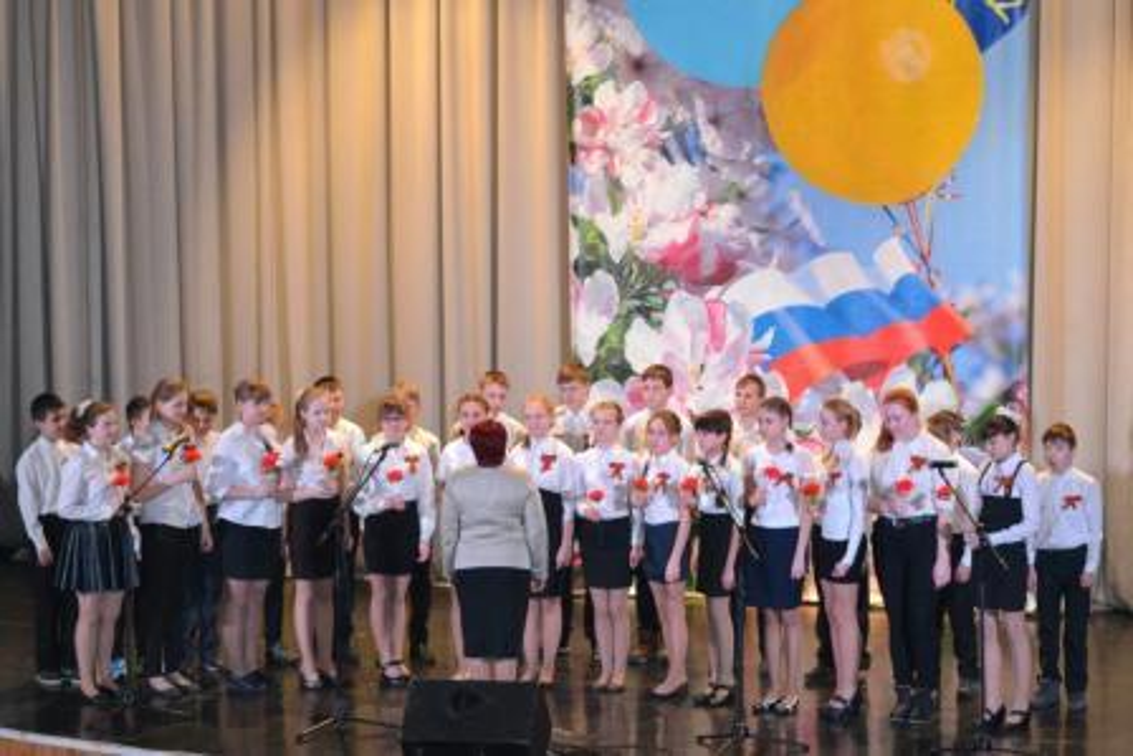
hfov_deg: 21.9
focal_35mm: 93
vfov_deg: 14.7
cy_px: 378
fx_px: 2928
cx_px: 566
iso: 1250
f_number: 4.5
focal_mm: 62
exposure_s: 1/60
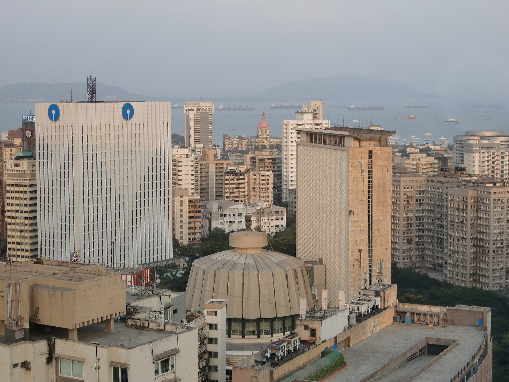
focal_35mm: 74
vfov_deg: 19.9
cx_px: 254
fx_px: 1088
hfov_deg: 26.3
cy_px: 191
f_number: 4.2
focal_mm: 13.1
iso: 64
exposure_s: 1/80
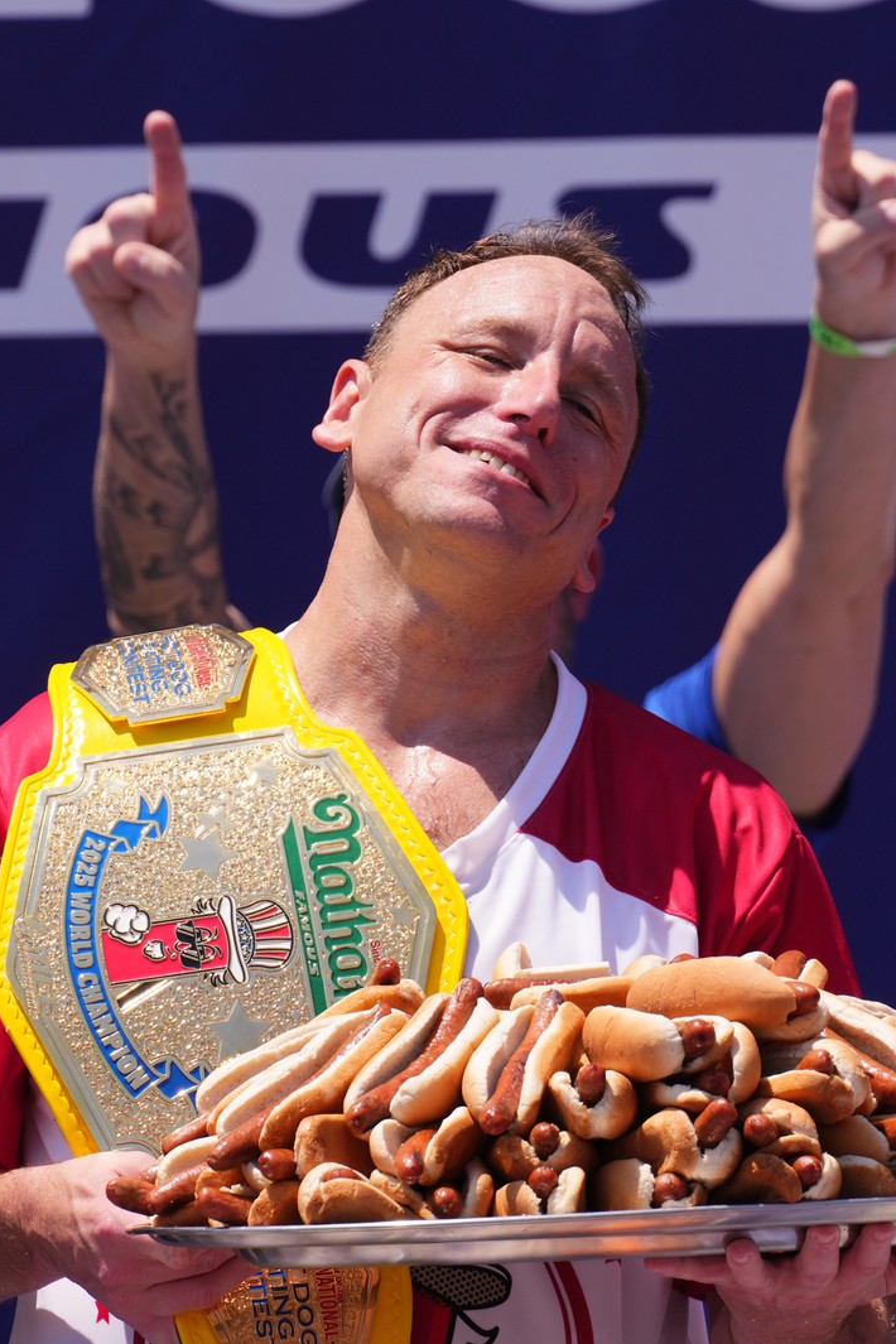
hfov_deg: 2.6
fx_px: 19972
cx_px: 573
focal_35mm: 535
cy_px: 672
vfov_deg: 3.9
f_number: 9
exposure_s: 1/1000
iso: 400
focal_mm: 356
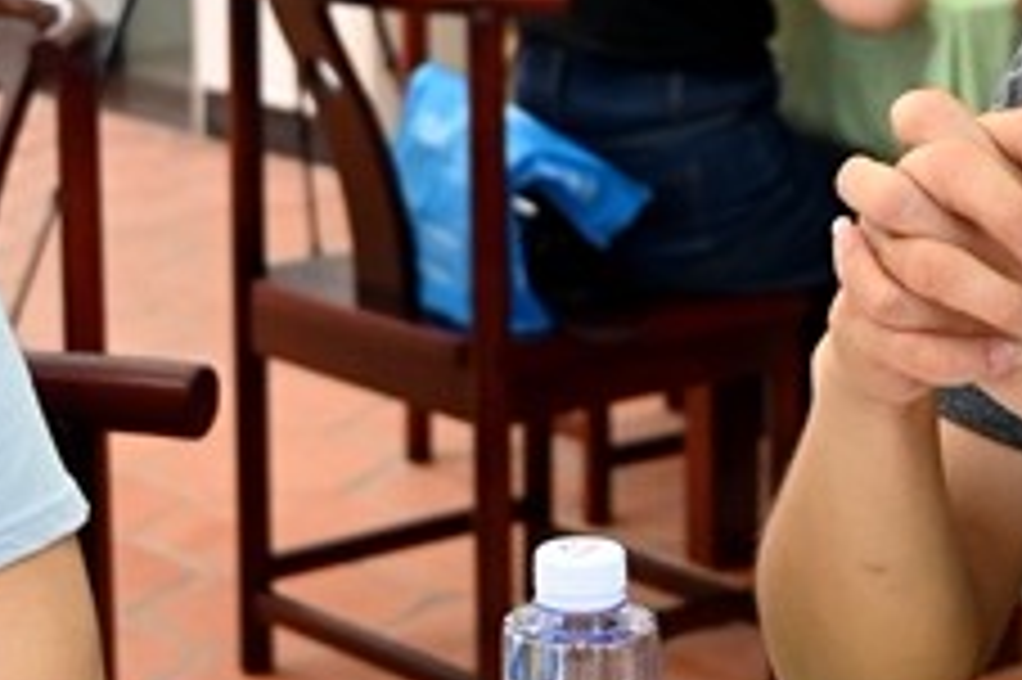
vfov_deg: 11.8
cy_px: 74
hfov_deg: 17.8
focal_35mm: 115
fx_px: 3256
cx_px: 540
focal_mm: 32.5
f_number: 4
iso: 2000
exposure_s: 1/125
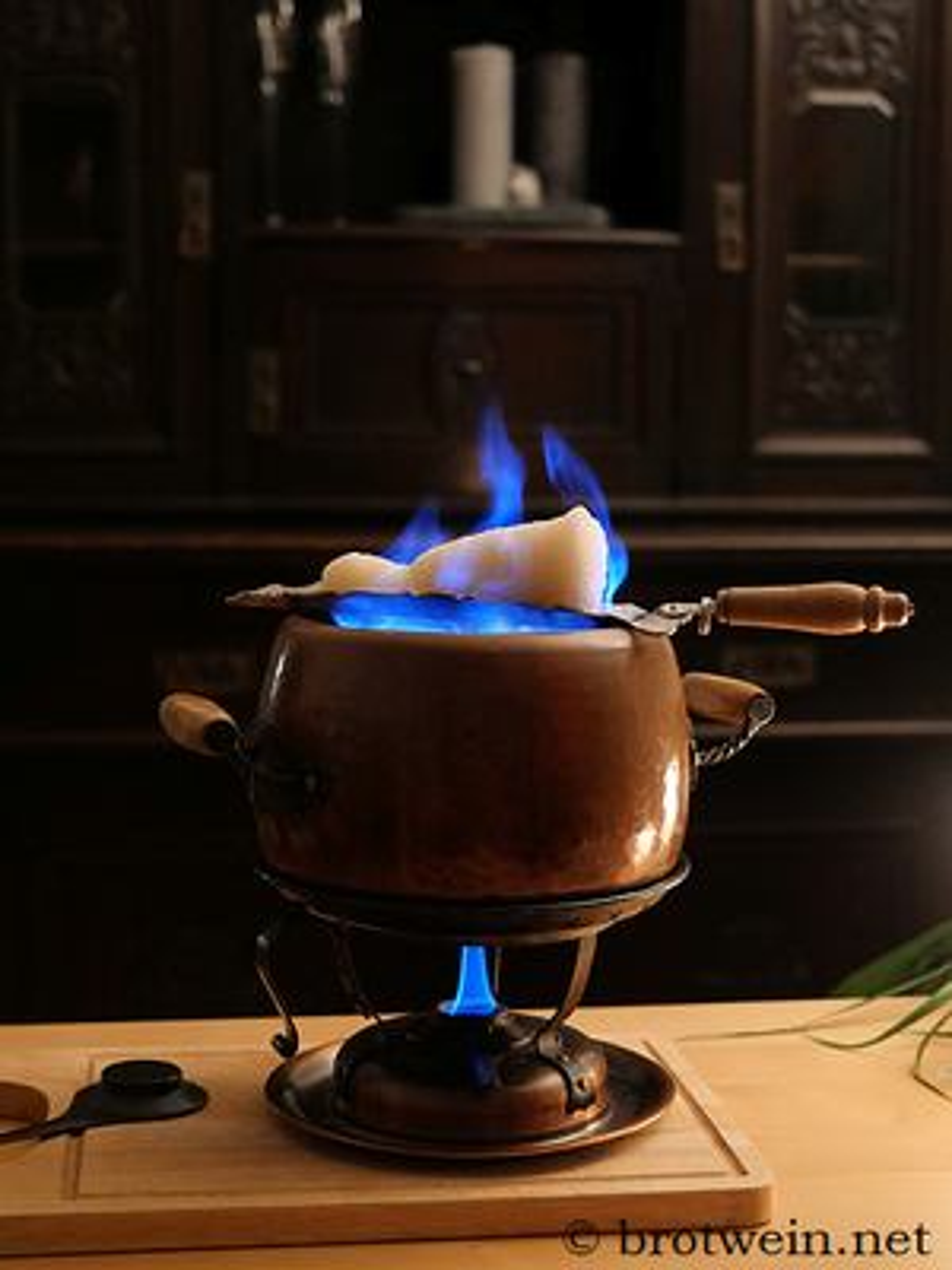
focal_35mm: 50
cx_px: 476
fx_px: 1833
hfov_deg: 29.1
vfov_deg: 38.2
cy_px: 635
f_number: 2
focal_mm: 25
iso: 3200
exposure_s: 1/20
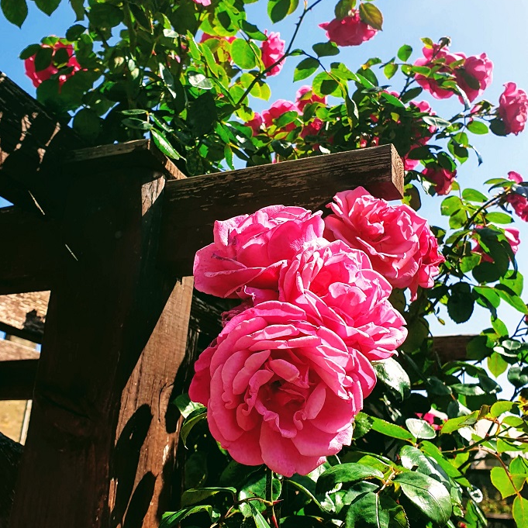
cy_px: 216
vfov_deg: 45.8
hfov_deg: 46.0
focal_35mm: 36
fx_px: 621
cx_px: 272
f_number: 2.4
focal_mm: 4.3
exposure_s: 1/1025
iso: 50
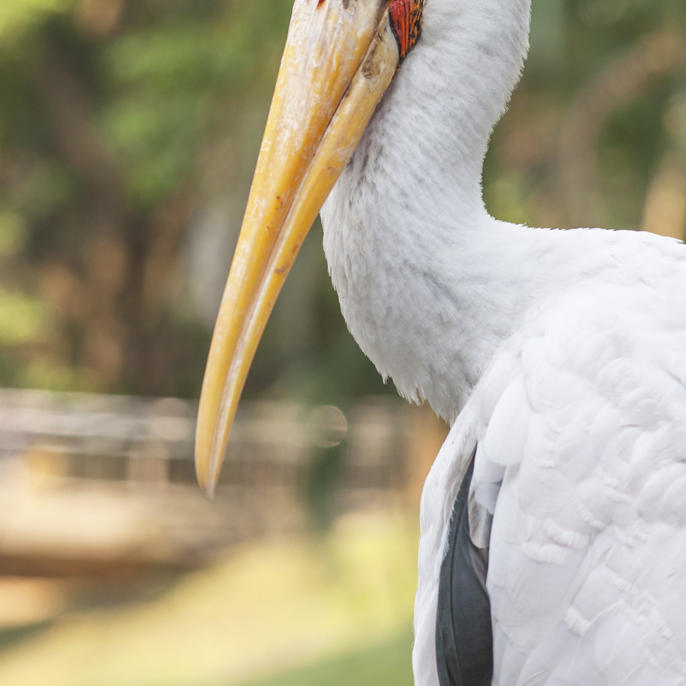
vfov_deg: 8.7
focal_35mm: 202
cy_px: 191
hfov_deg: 8.7
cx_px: 343
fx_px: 4521
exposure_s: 1/125
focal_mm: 105
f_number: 5.6
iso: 200
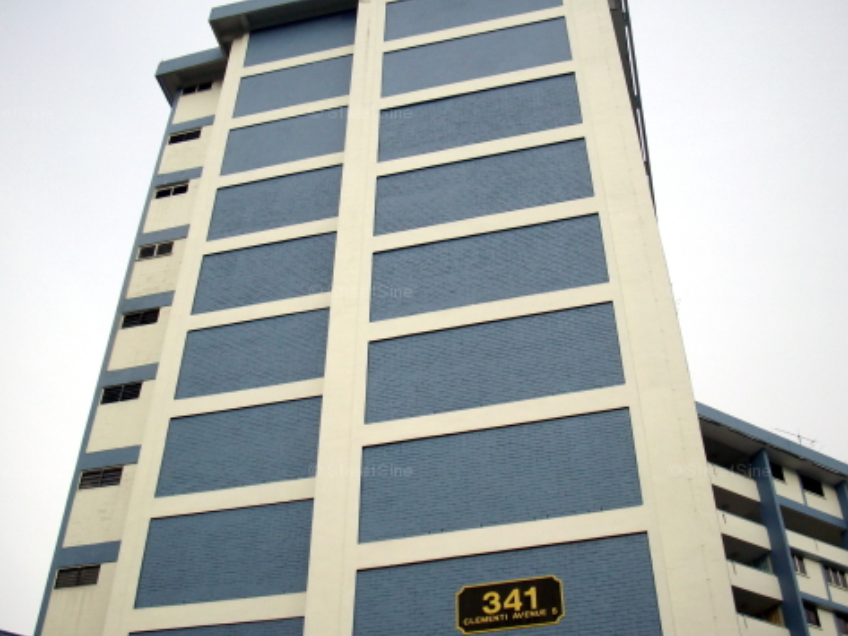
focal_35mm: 43
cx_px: 443
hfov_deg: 43.8
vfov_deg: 33.6
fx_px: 1054
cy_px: 294
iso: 80
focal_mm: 6.2
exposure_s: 1/200
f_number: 5.6
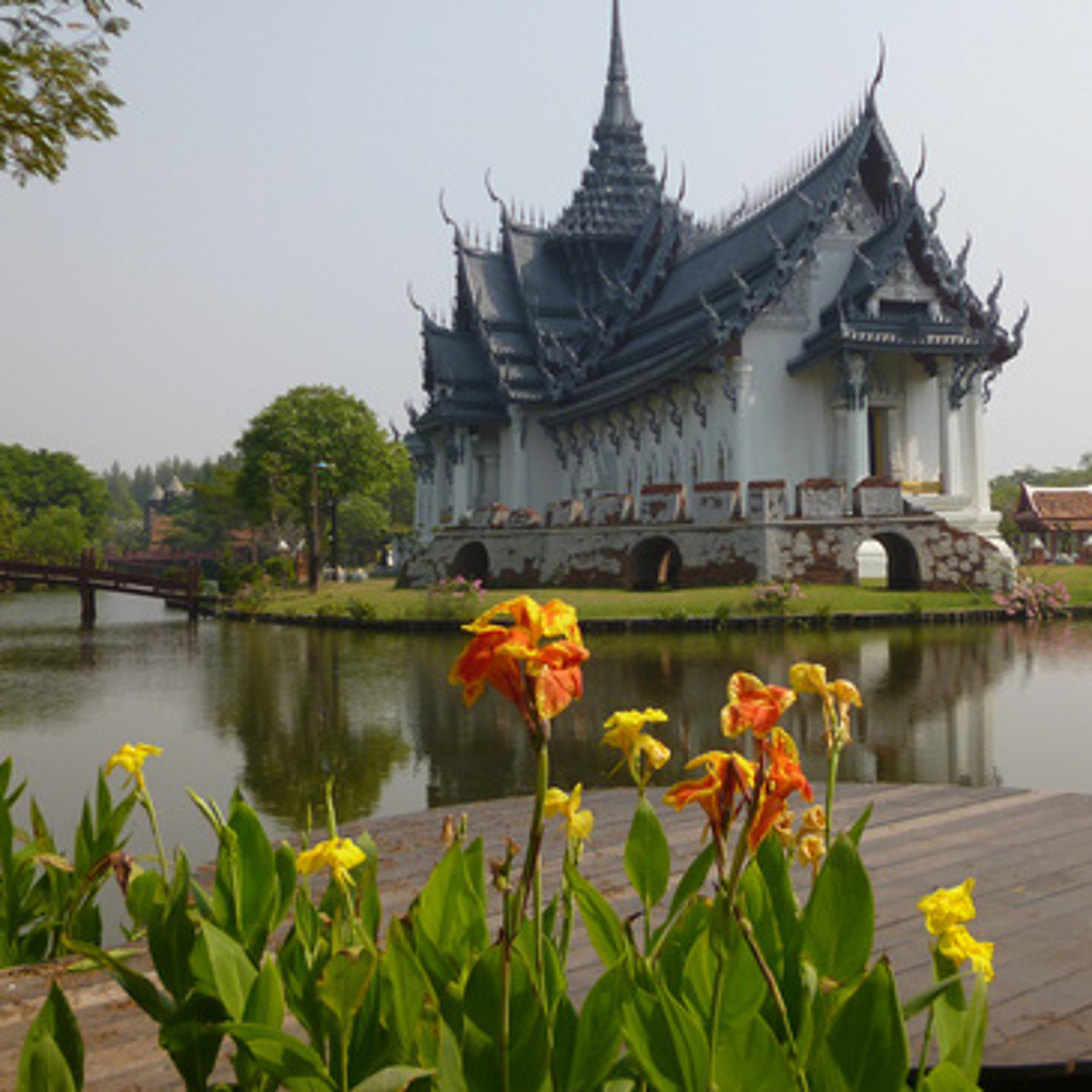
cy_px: 455
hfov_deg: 37.4
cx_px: 673
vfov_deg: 37.5
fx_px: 1606
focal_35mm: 45
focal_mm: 5.2
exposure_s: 1/160
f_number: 9
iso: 100
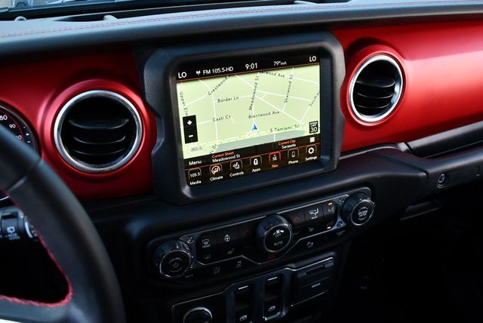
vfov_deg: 36.9
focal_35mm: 36
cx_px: 242
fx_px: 483
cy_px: 162
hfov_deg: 53.1
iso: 560
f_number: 3.5
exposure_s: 1/250
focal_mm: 18
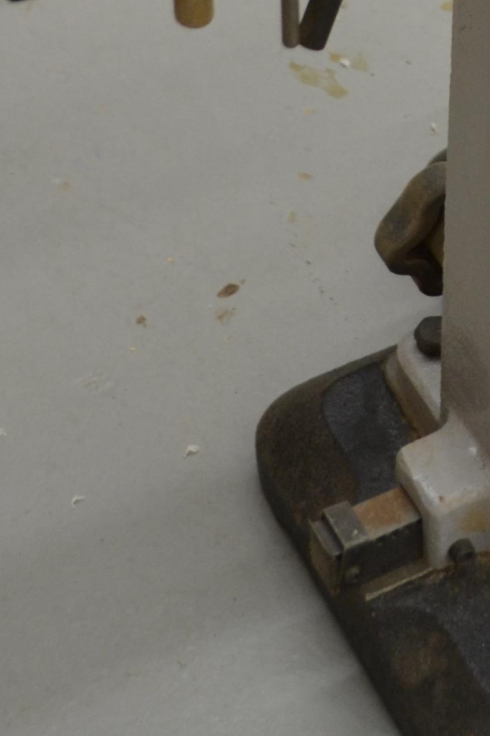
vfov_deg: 16.2
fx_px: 2410
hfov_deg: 10.9
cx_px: 855
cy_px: -287
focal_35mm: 118
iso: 450
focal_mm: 20
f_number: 3.8
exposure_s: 1/60
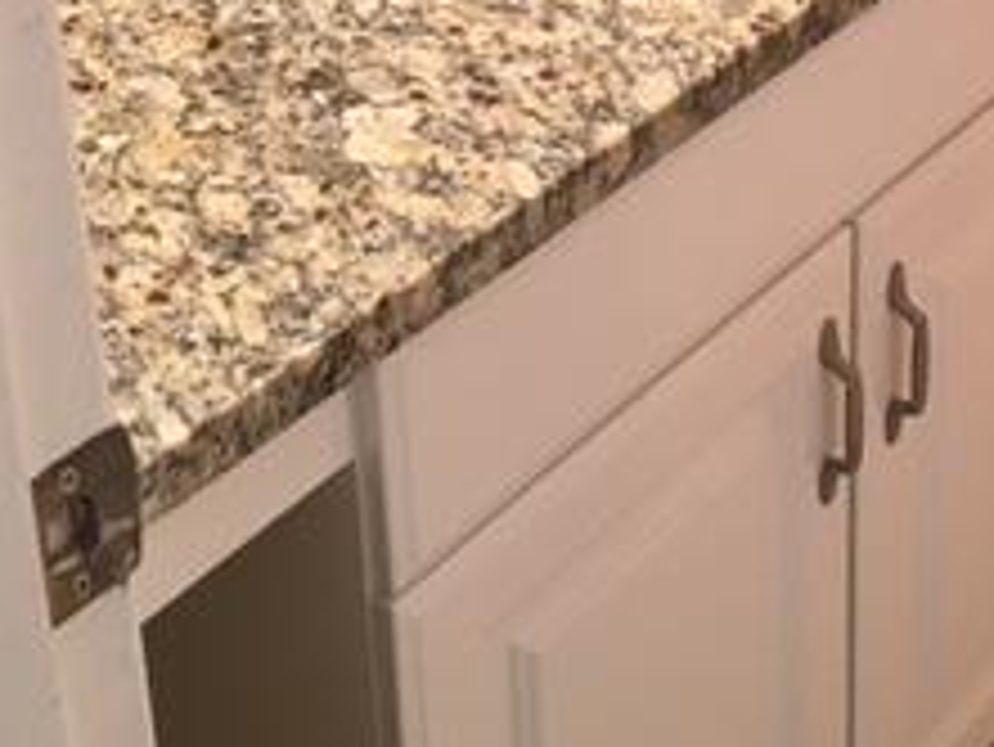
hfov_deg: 23.0
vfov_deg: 16.8
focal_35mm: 84
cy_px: -176
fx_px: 2413
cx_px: 751
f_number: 2.2
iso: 100
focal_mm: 4.15
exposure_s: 1/30
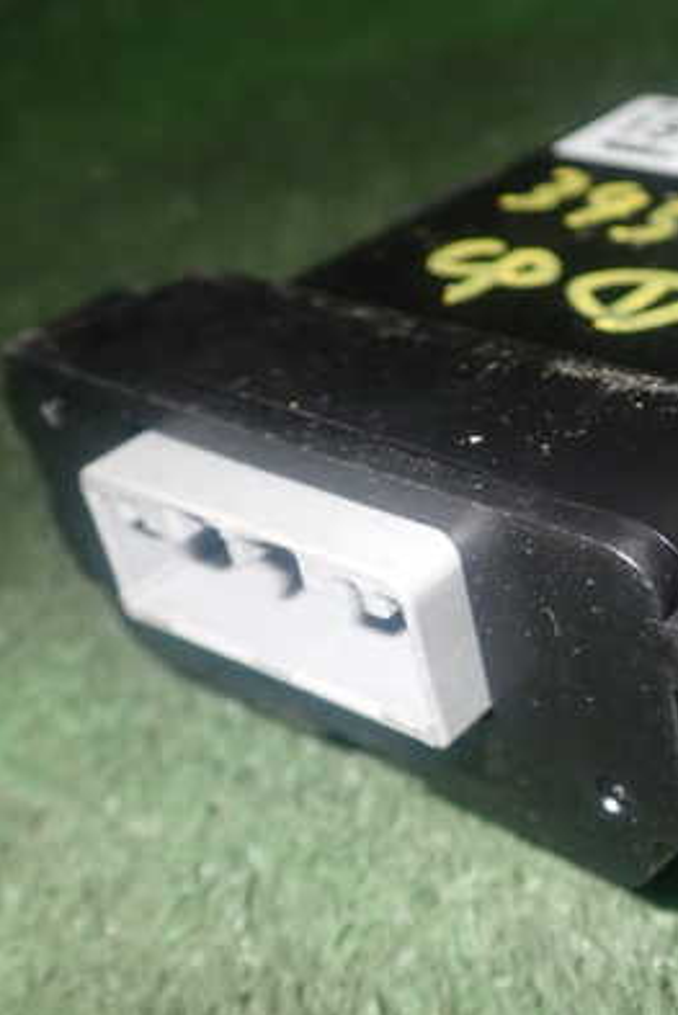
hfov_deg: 23.2
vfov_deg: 35.0
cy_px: 515
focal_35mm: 57
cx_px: 606
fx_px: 1609
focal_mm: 6.37
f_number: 7.1
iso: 320
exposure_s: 1/40
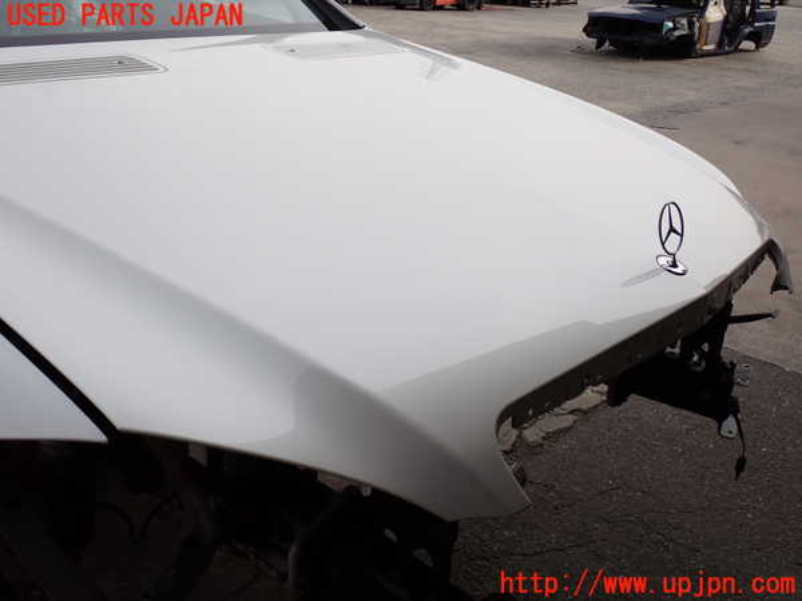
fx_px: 834
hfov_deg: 51.4
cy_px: 300
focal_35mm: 36
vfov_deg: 39.7
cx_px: 401
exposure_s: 1/800
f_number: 3.5
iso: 100
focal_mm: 6.37
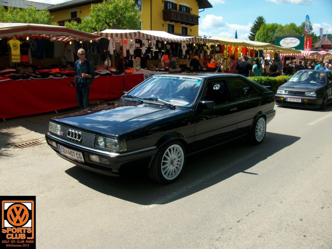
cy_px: 124
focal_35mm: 34
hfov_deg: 54.0
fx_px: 326
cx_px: 166
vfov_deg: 41.8
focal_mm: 5.7
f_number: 5.5
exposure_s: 1/254
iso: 80
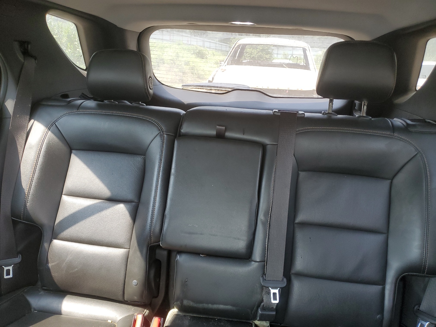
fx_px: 327
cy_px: 164
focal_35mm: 26
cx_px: 218
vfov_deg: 53.1
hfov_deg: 67.3
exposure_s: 1/120
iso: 69
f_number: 1.5
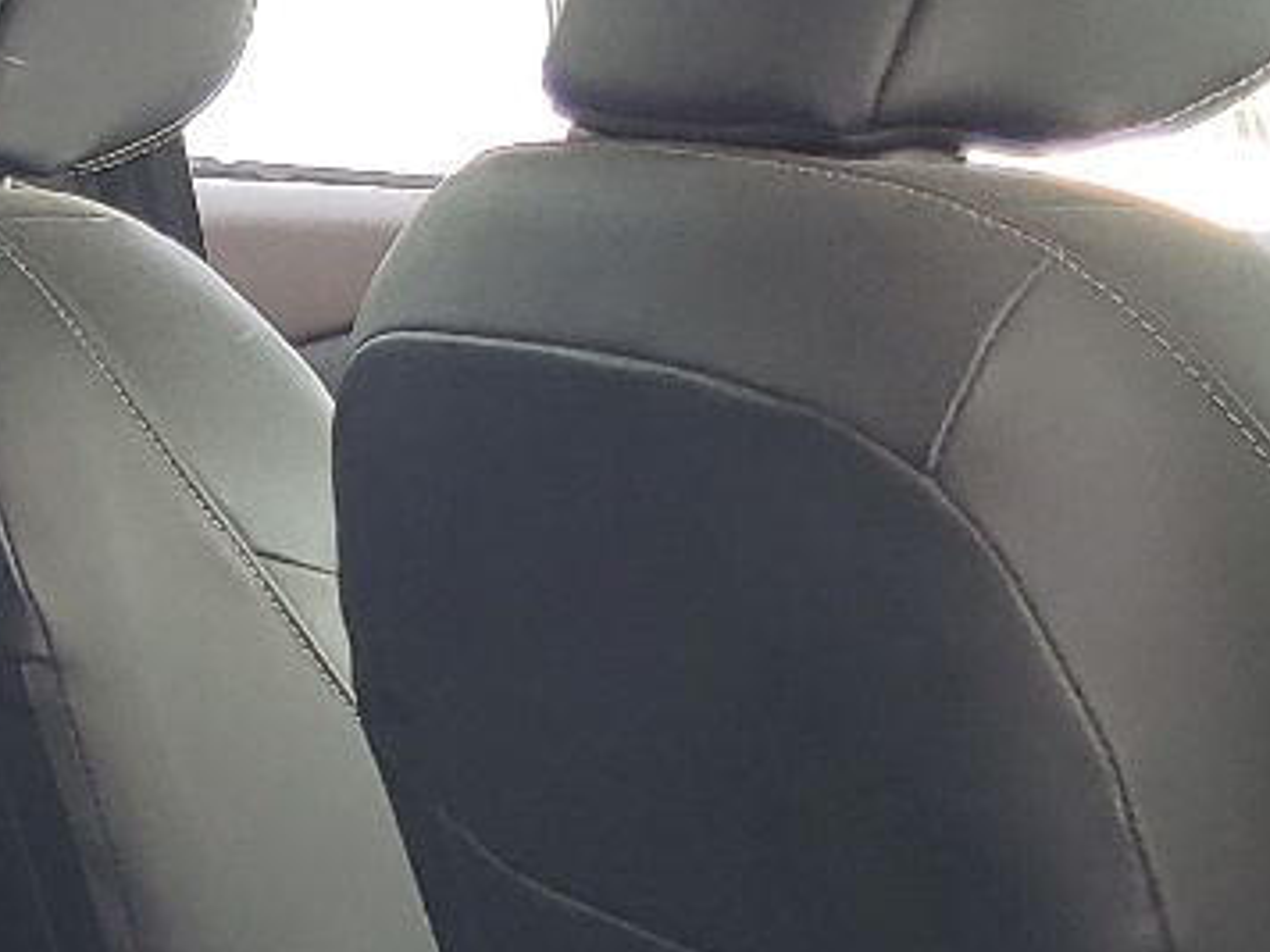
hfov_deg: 15.6
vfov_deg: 12.6
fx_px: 4293
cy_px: 874
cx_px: -599
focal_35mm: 117
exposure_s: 1/149
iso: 50
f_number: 1.5
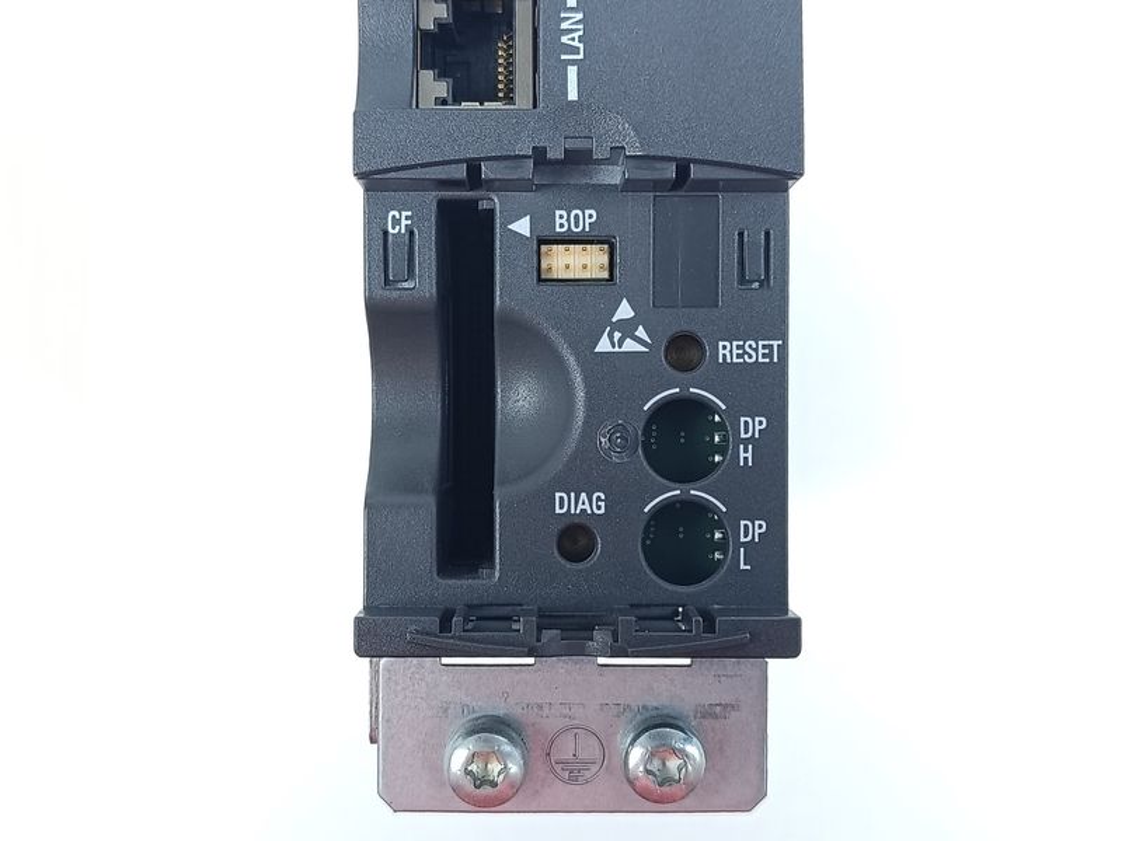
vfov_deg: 56.8
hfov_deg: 71.6
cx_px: 561
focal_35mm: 24
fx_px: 778
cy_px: 420
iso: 223
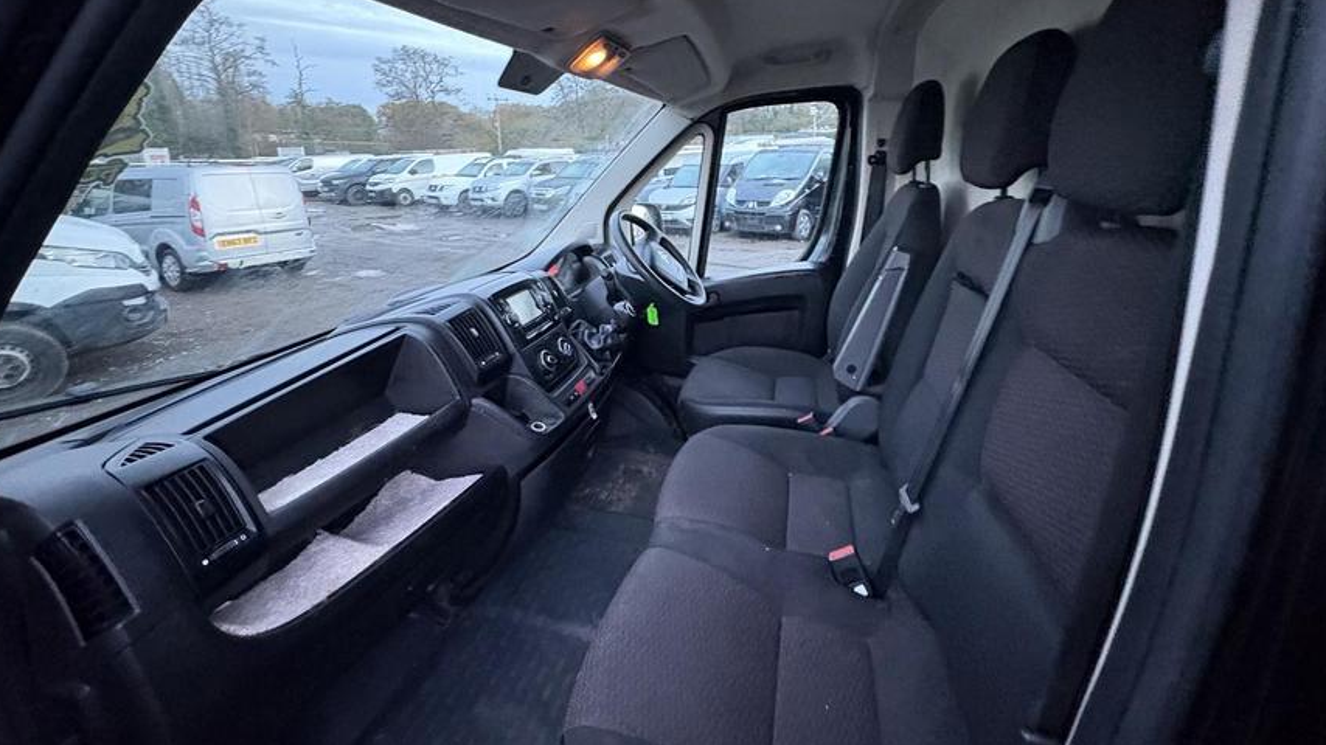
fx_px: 562
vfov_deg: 66.1
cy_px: 279
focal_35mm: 16
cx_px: 674
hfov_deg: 99.4
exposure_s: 1/56
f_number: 2.2
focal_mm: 2.22
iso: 1000
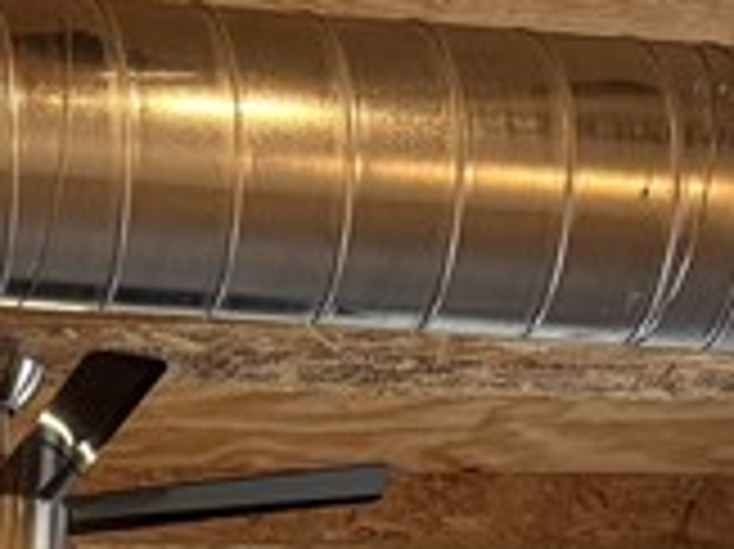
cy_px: 1696
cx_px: -446
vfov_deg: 8.2
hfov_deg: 12.3
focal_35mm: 151
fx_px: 3199
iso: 200
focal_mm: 6.76
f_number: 1.78
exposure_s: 1/120
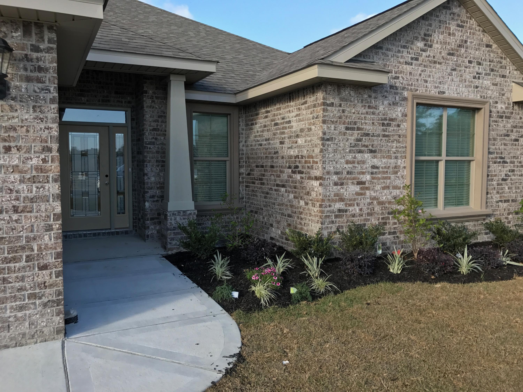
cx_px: 262
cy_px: 196
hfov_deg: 63.4
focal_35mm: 28
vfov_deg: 49.7
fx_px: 423
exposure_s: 1/563
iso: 20
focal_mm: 3.99
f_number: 1.8
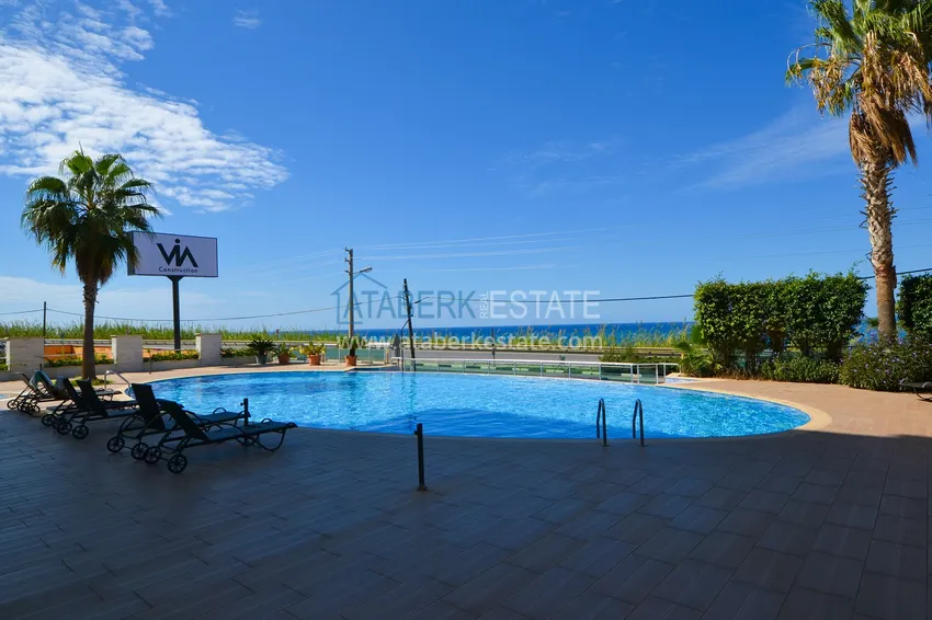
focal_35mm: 20
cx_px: 466
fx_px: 505
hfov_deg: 85.4
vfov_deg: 63.2
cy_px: 310
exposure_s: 1/320
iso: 100
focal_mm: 13
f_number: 9
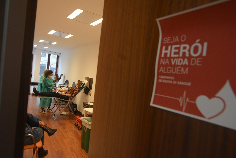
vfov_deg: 56.2
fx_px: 148
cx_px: 118
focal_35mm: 22
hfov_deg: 77.3
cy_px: 79
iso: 1600
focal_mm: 15
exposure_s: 1/160
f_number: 3.5
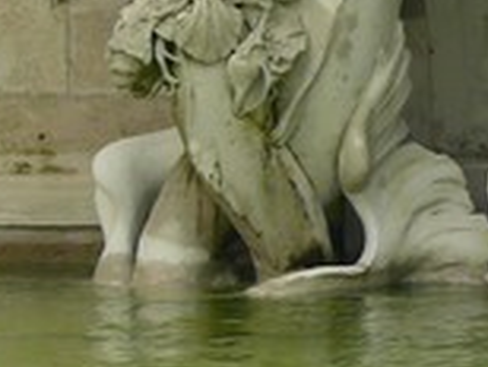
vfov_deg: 2.2
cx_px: 1093
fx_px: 9545
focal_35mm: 676
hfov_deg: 2.9
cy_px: -196
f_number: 4
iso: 100
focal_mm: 29.4
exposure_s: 1/125
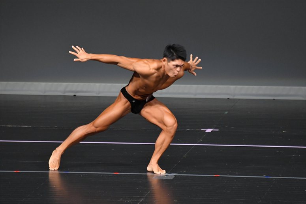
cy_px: 102
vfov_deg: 3.1
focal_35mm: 450
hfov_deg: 4.6
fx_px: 3823
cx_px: 153
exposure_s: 1/400
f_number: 5.6
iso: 4000
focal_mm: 300
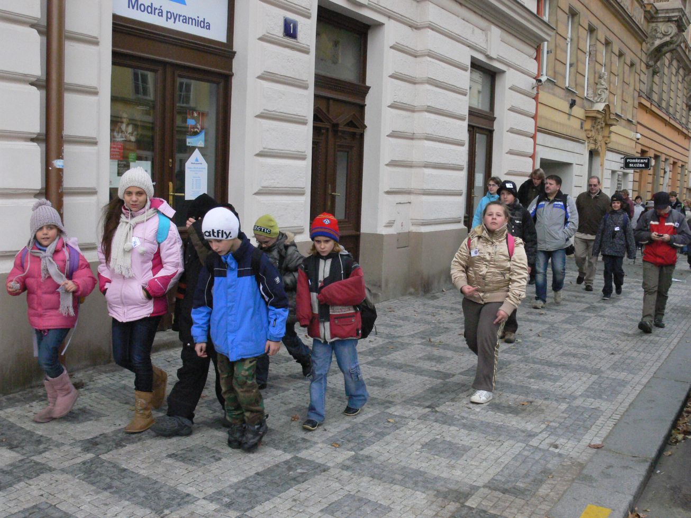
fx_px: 699
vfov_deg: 40.7
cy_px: 259
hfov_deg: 52.6
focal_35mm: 35
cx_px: 346
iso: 400
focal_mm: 7.4
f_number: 5.6
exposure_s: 1/250
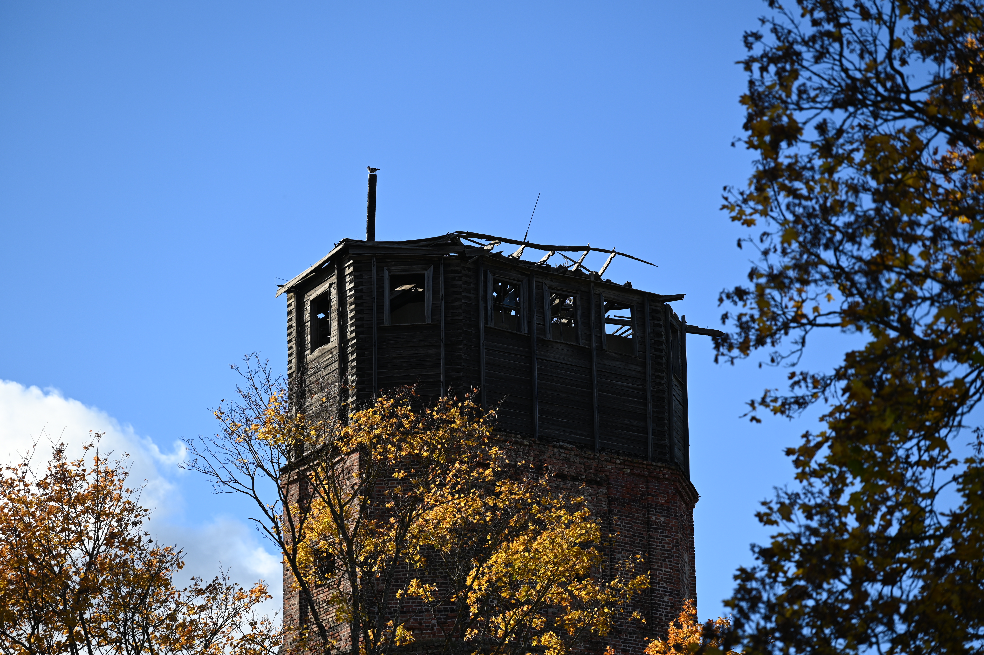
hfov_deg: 17.1
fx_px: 3278
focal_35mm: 120
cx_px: 492
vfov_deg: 11.4
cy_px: 328
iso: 100
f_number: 4
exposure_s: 1/800
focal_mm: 120
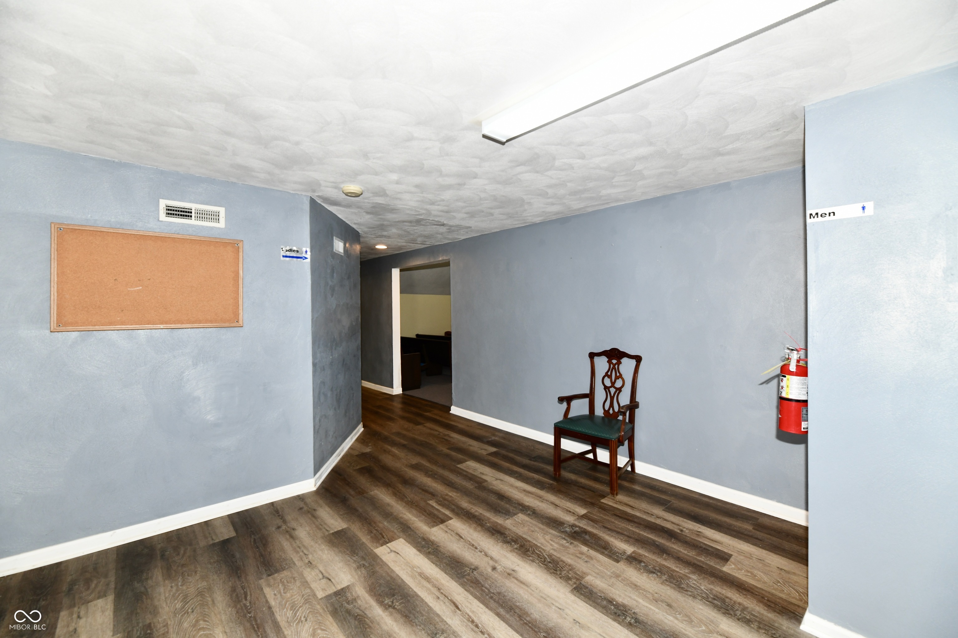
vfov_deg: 81.2
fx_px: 372
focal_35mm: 14
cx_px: 479
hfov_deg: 104.3
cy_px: 319
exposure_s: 1/60
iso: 640
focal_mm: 14
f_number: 6.3
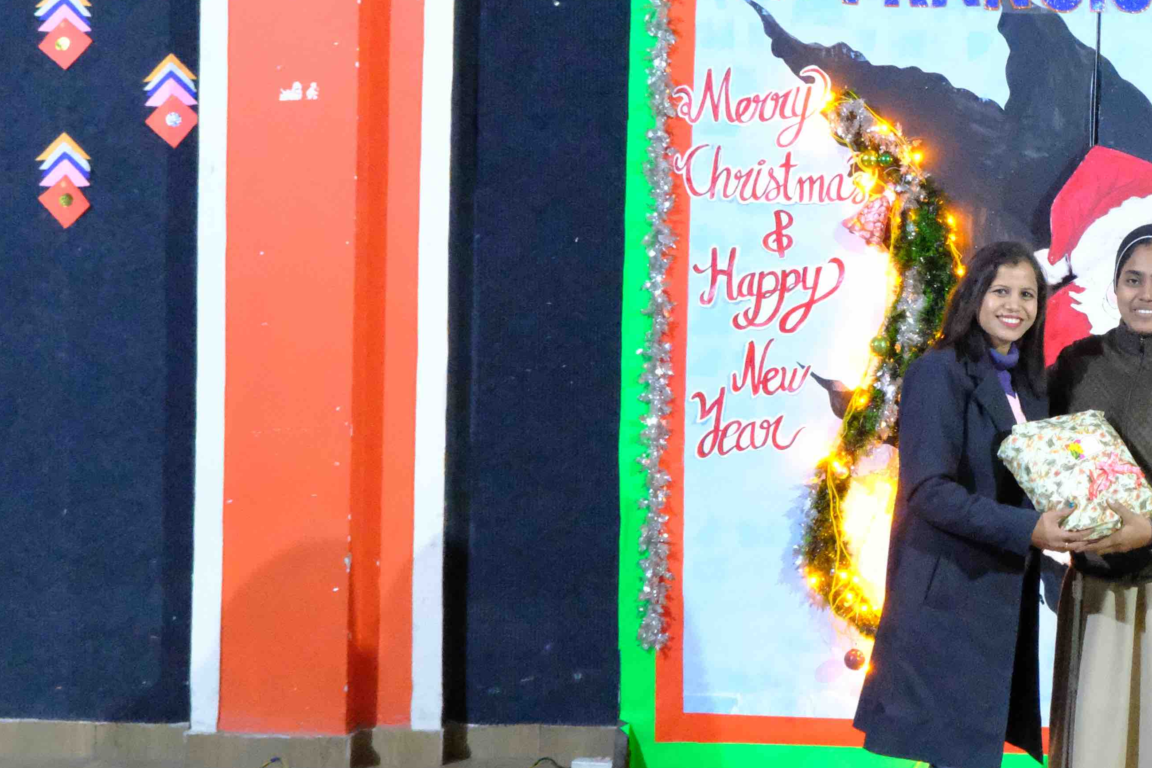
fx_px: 2688
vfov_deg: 16.2
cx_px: 1161
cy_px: 285
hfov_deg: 23.2
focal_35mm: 84
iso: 12800
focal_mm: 23.5
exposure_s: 1/15
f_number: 9
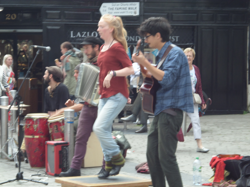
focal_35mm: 125
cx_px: 125
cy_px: 94
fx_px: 903
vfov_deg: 11.9
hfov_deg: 15.8
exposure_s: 1/60
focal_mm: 22.5
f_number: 6.3
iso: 80
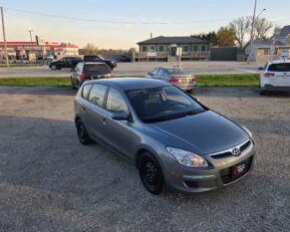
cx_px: 159
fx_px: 232
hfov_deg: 63.9
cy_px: 111
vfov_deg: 53.2
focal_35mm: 27
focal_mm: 5.4
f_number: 1.8
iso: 80
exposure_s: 1/1228
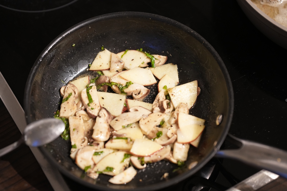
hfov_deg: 23.9
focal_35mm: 85
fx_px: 678
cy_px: 96
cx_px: 144
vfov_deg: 16.1
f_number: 2.8
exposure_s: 1/200
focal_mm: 85
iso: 2500
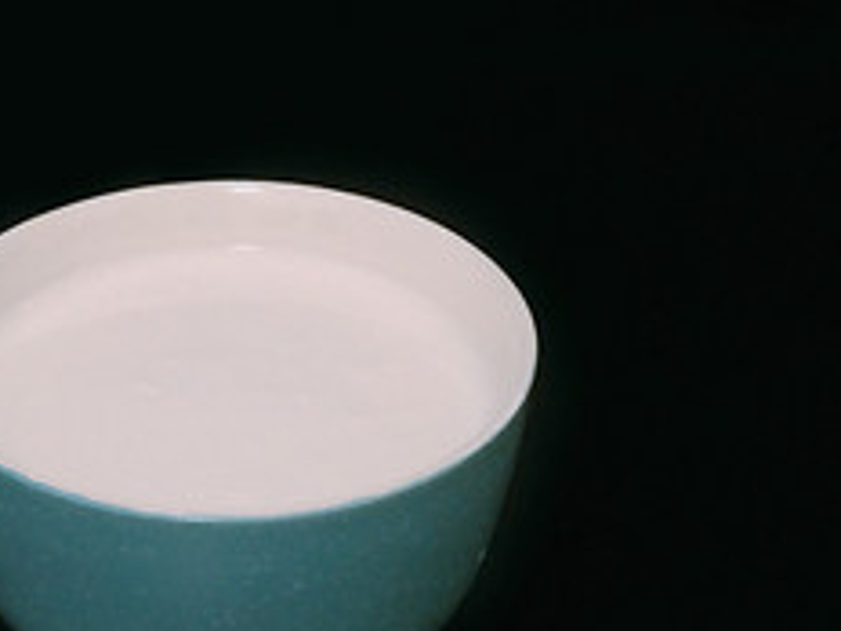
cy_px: 435
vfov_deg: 18.4
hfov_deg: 24.2
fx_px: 1944
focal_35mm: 80
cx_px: 236
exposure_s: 1/10
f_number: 2.2
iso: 100
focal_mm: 4.15
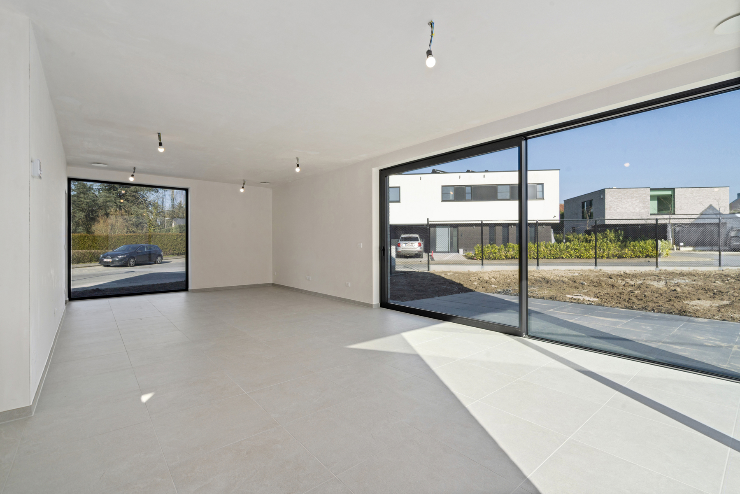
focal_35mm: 16
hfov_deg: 96.7
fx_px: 329
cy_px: 247
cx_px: 370
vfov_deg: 73.8
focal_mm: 16
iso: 250
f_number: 11
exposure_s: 1/13
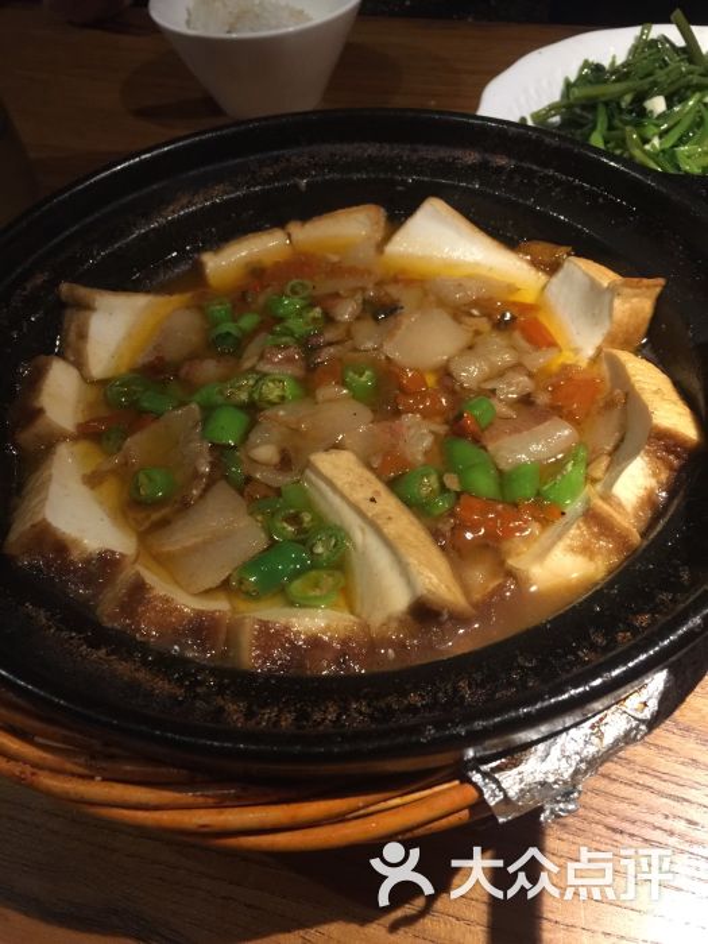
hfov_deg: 48.2
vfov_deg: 61.7
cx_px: 354
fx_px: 791
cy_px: 472
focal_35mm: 29
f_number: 2.2
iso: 100
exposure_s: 1/10
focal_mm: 4.15
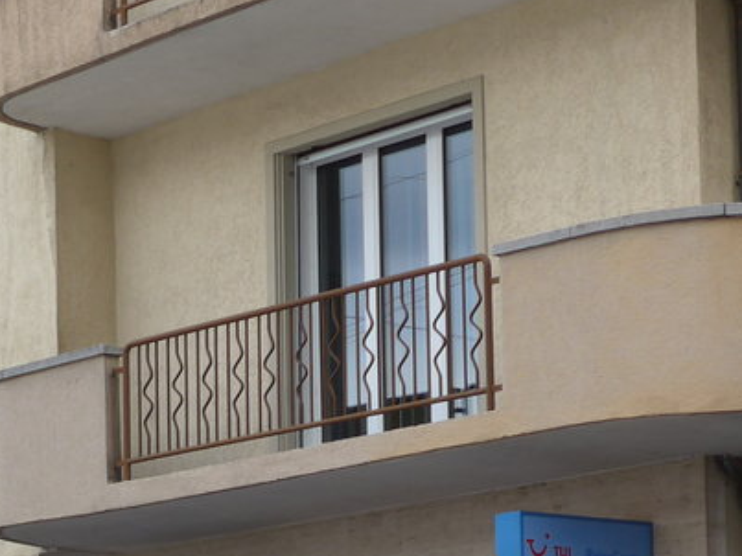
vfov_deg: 9.9
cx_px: -234
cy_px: 735
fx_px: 3129
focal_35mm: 146
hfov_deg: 13.0
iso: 80
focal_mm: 10.1
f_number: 3.2
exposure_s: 1/320
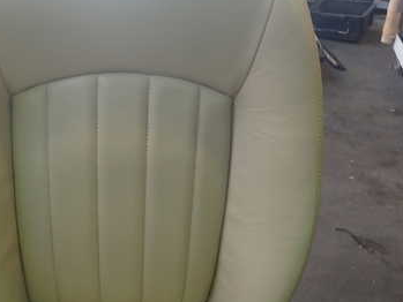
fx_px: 501
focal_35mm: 43
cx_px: 150
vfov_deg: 33.6
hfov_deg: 43.5
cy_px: 134
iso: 200
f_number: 2
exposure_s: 1/60
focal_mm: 4.5
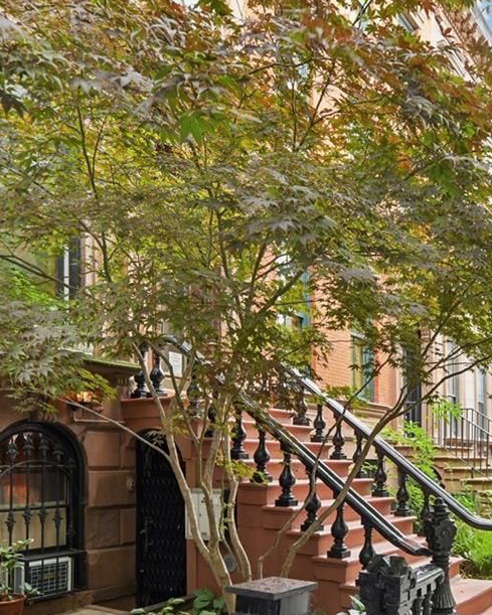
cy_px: 334
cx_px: 385
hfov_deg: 42.8
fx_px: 601
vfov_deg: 54.1
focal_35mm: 33
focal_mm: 21
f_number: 8
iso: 400
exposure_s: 1/13
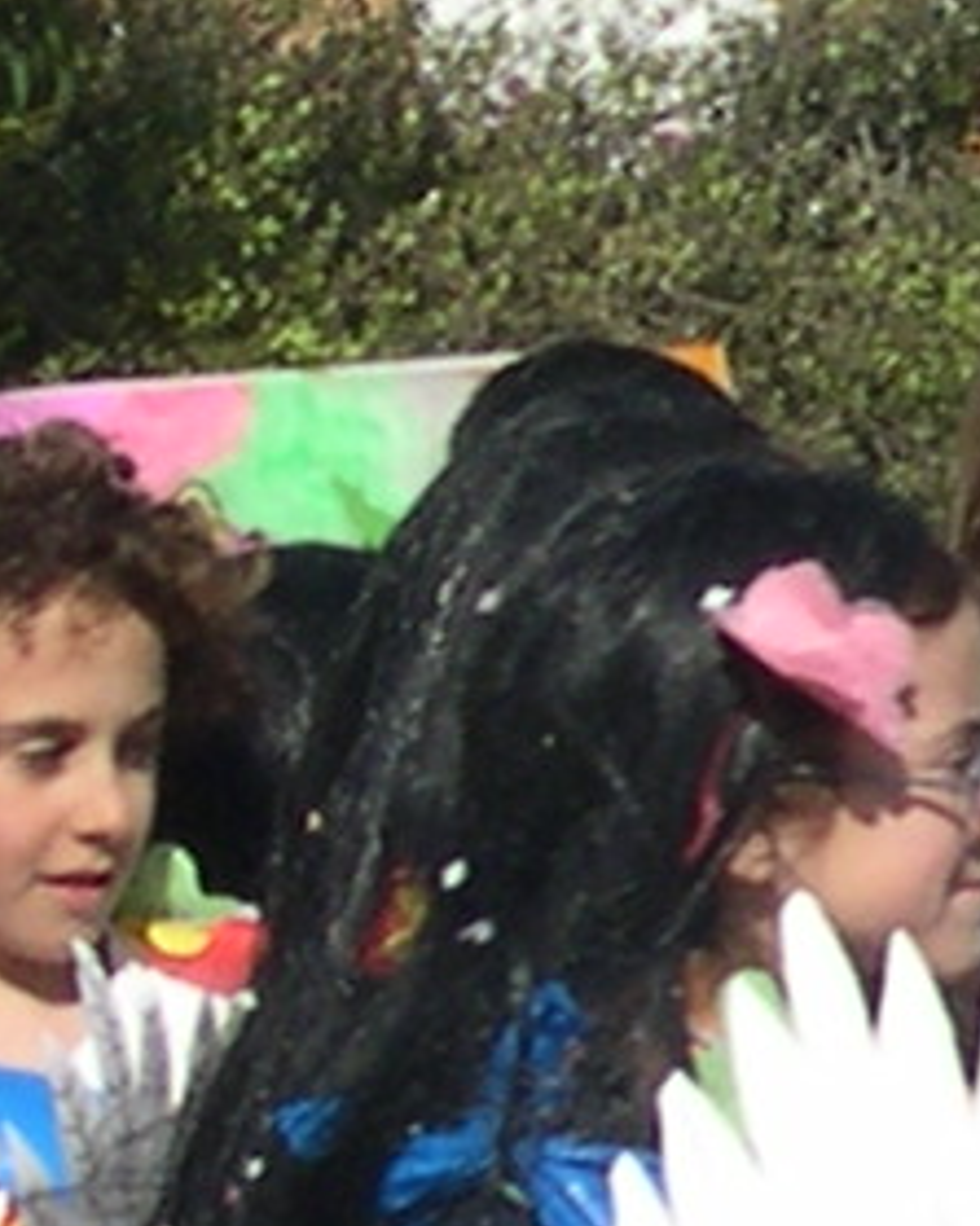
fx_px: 23651
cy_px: 927
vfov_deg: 3.0
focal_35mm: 652
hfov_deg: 2.3
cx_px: 3542
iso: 100
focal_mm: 17.4
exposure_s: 1/107
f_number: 11.2
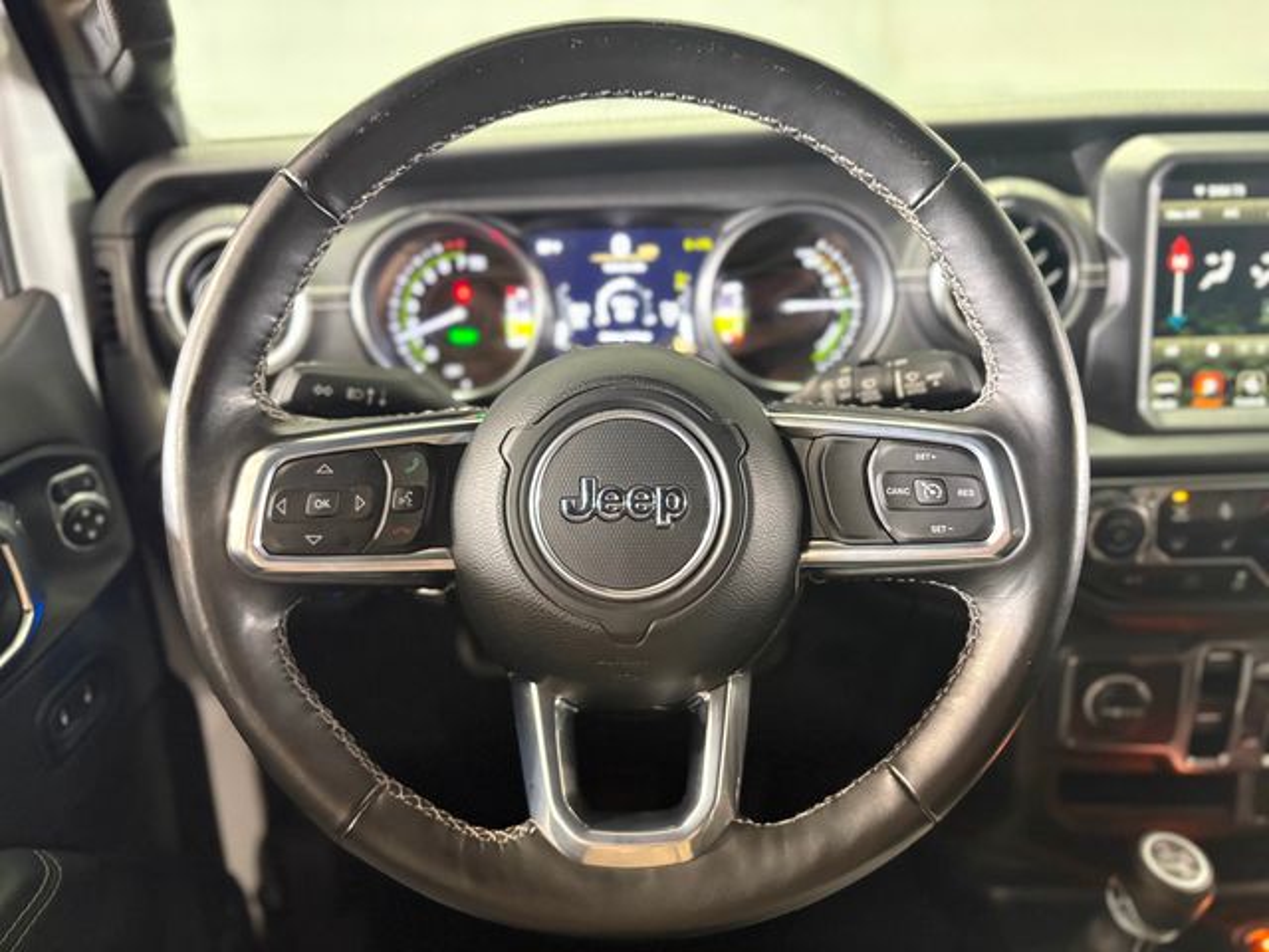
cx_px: 634
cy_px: 476
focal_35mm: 26
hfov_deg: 67.3
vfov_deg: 53.1
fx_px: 953
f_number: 1.6
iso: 800
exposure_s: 1/30
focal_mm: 5.96
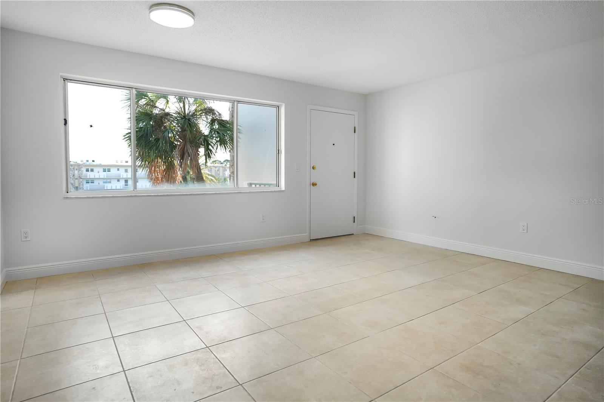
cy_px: 201
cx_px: 302
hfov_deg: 84.0
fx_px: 335
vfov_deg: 61.9
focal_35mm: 20
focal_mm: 20
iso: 800
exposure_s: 1/250
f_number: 2.8
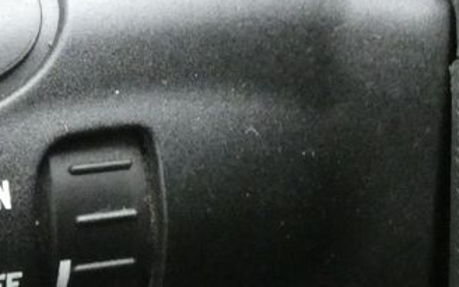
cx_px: -17
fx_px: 1451
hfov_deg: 17.5
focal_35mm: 116
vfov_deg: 11.3
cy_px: 85
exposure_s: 1/25
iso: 1600
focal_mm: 6.2
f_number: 5.6
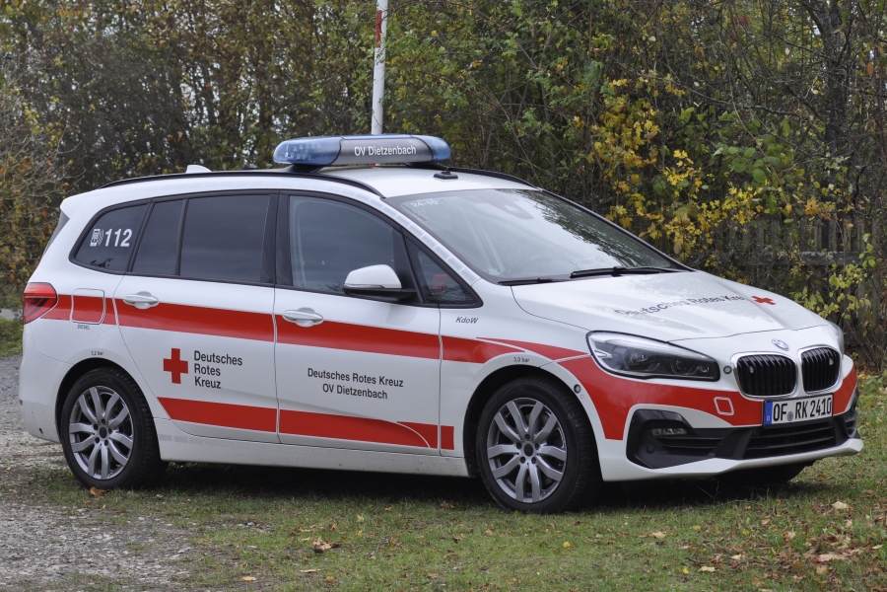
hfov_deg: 19.5
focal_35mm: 105
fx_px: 2587
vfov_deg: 13.0
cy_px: 296
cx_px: 444
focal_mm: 70
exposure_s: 1/400
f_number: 5
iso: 500
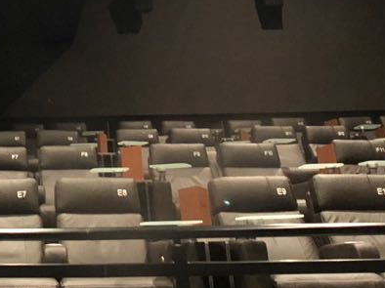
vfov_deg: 15.9
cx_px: -8
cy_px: 4
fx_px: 1011
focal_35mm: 91
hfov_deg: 20.8
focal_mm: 3.99
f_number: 1.8
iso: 500
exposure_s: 1/4
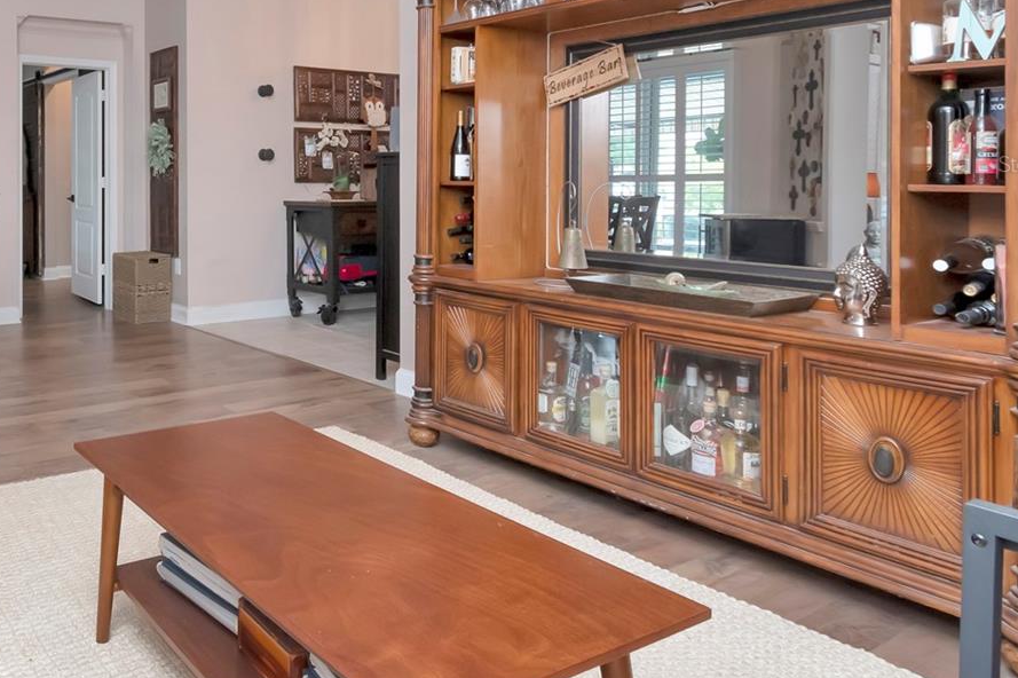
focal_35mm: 27
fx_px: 763
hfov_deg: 61.1
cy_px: 164
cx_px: 184
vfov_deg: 46.1
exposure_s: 1/50
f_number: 8
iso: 500
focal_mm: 10
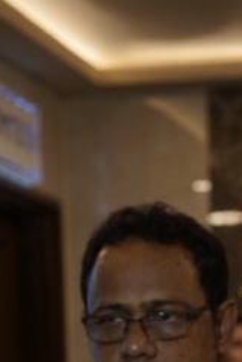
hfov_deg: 8.1
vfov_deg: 11.8
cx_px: 365
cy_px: 540
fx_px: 1684
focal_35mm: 167
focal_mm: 50
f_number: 4
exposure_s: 1/125
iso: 500
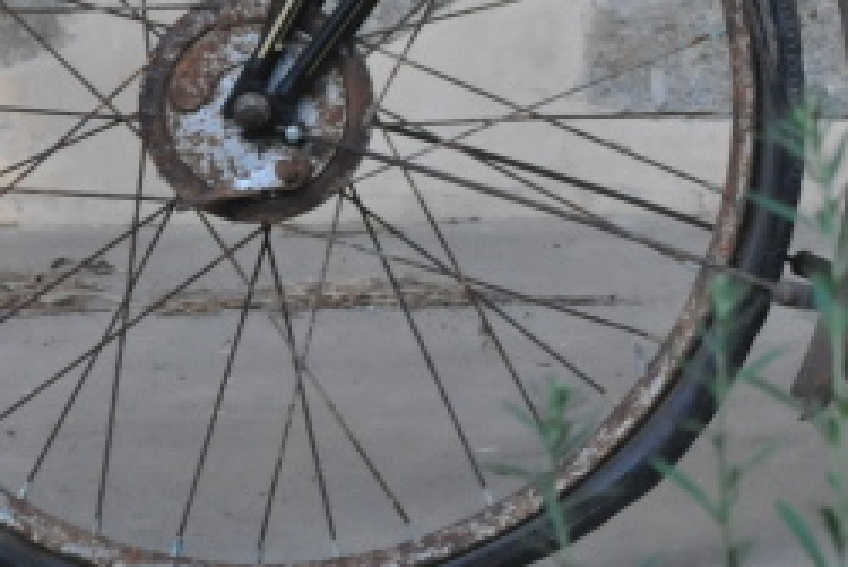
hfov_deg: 5.4
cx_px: 1438
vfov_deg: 3.6
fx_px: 8956
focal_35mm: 380
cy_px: -238
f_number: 4.5
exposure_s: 1/750
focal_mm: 62
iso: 800
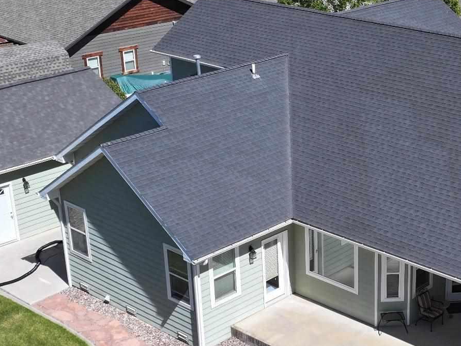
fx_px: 946
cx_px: 363
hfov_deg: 26.9
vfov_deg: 20.7
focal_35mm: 71
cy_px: 223
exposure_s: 1/2000
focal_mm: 12.29
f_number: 2.8
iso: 100
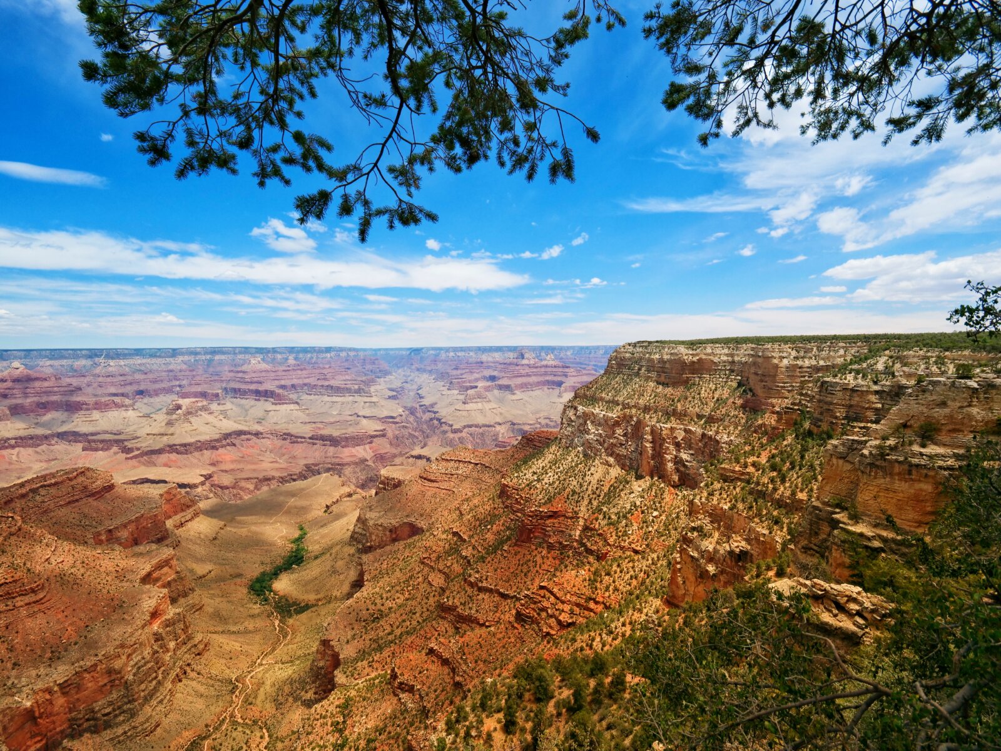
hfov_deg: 94.5
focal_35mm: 16
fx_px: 463
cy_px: 376
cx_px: 500
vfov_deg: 78.1
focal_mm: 8
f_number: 3.2
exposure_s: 1/5000
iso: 200
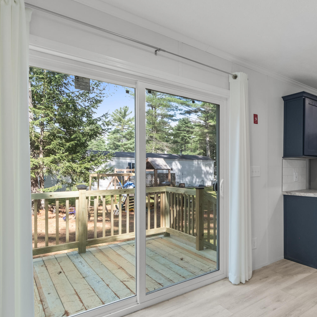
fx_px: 259
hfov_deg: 58.6
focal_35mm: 25
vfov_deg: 62.9
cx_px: 249
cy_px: 169
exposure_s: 1/10
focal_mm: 9.7
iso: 500
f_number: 8
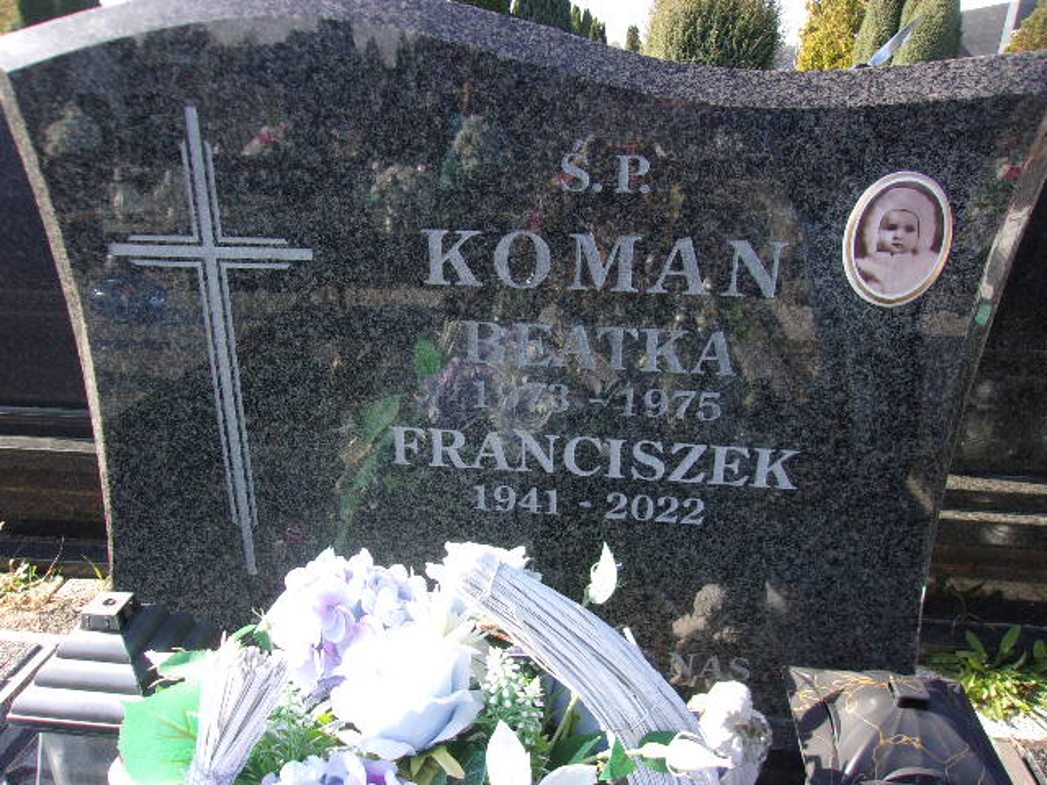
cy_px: 392
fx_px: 817
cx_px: 524
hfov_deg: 65.3
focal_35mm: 27
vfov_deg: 51.4
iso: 80
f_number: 3
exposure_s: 1/250
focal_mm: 4.9
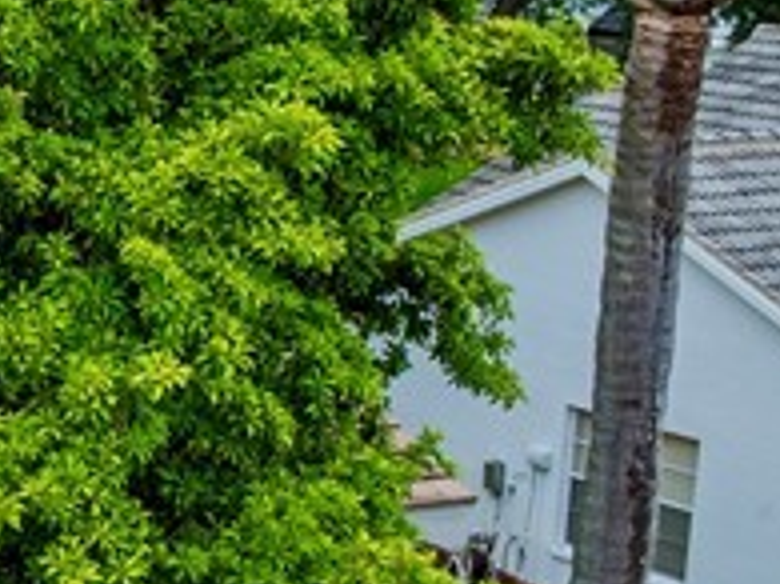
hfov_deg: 14.2
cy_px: 556
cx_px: -540
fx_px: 2837
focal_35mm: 126
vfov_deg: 11.7
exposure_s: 1/500
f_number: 2.8
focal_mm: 12.29
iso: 120
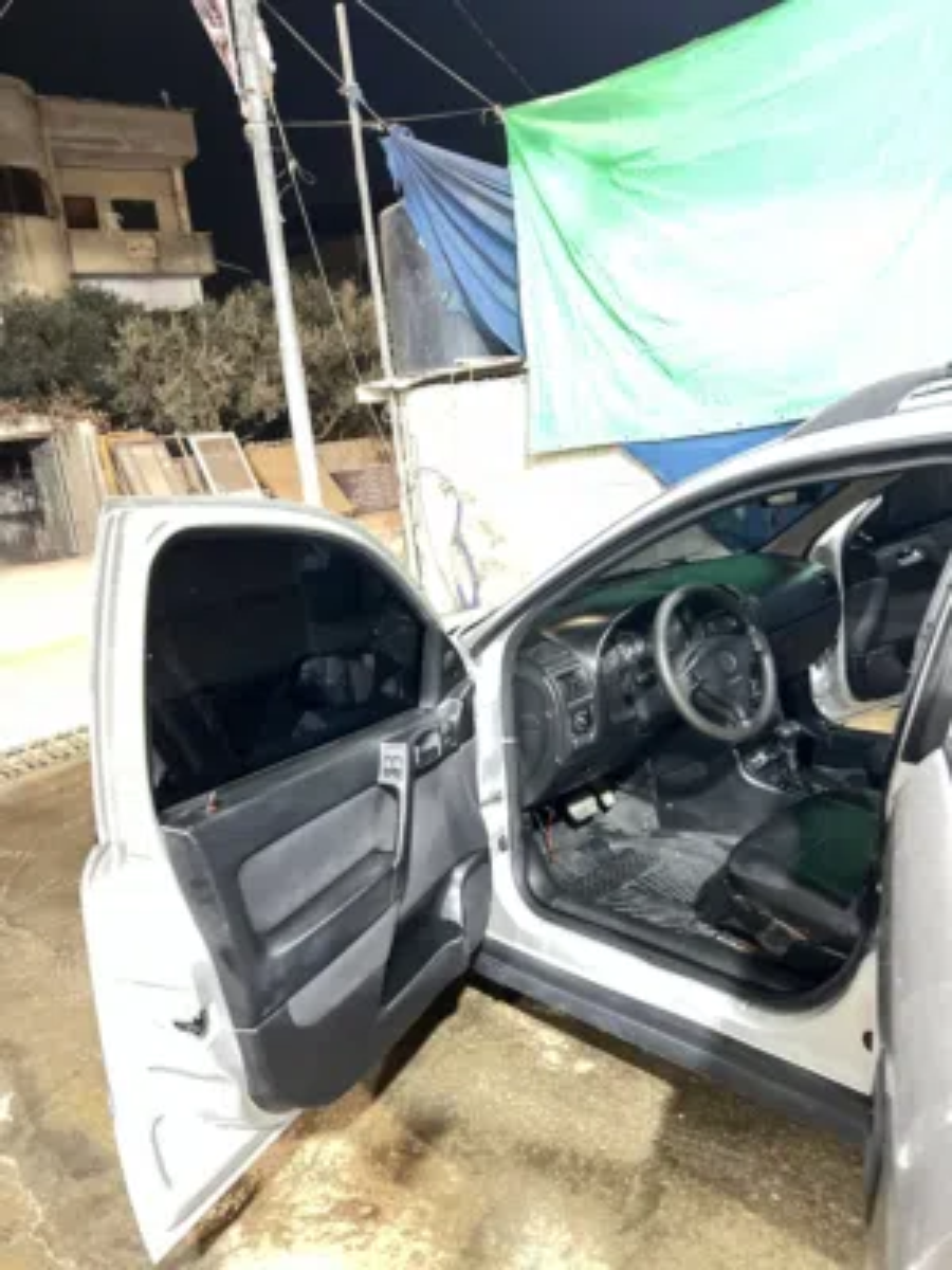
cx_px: 476
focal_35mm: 26
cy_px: 635
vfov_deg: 67.3
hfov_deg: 53.1
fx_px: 953
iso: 1000
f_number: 1.5
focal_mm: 5.7
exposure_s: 1/17
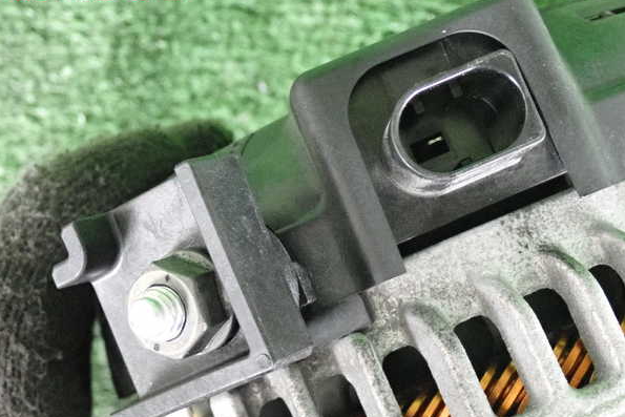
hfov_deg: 23.6
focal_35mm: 86
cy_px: 213
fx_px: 1493
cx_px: 311
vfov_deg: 15.9
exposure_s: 1/125
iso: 4000
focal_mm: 14.62
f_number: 4.3
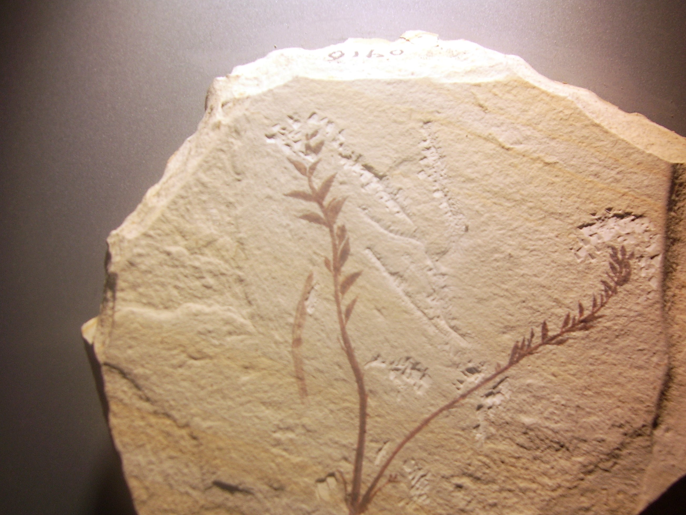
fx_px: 892
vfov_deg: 32.1
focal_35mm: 45
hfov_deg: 42.0
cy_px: 301
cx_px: 388
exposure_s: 1/80
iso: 50
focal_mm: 7.8
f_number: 2.8
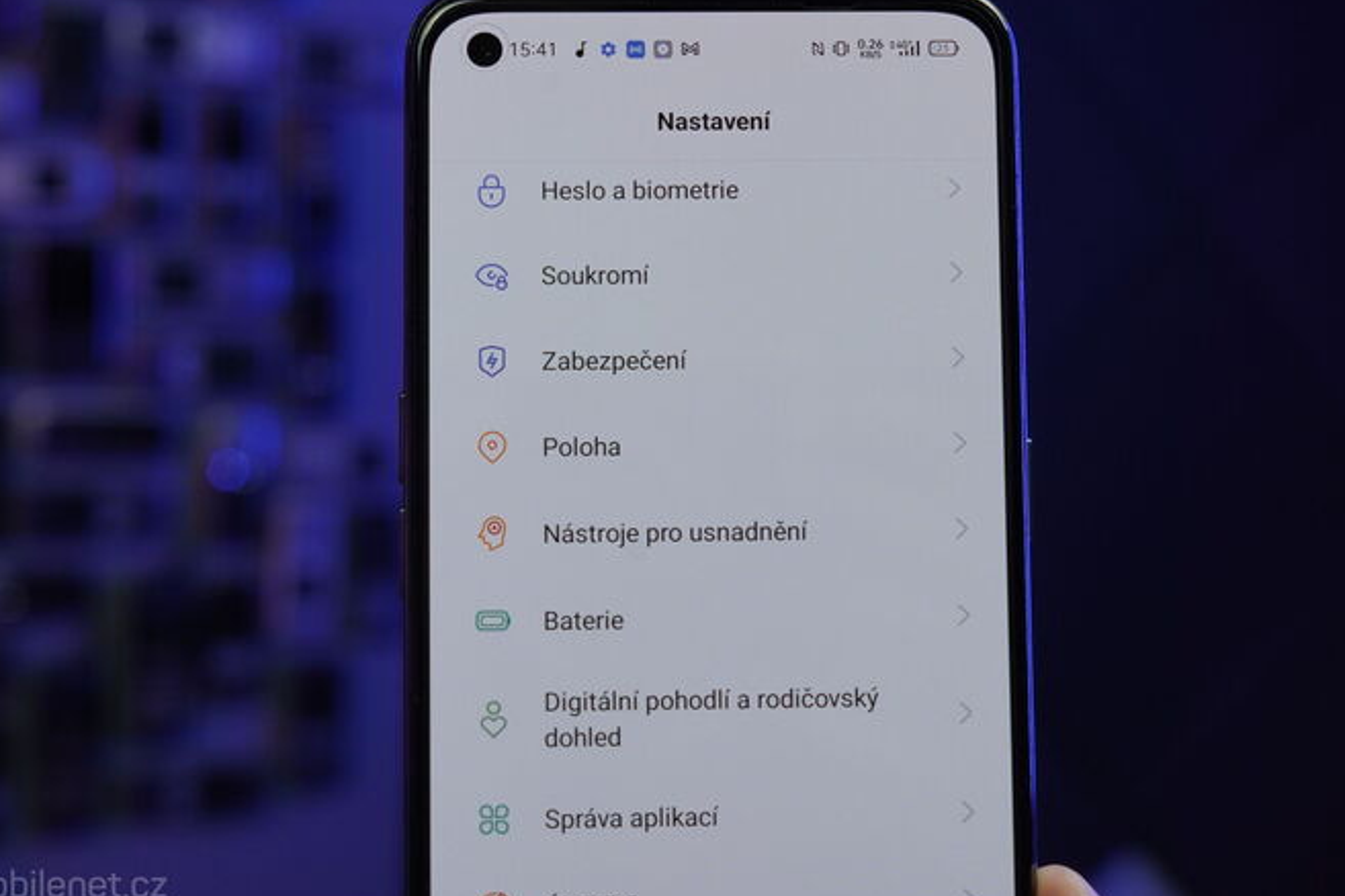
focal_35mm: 58
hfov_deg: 34.5
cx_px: 700
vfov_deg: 23.4
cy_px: 374
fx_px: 2167
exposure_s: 1/200
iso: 1000
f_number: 7.1
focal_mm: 46
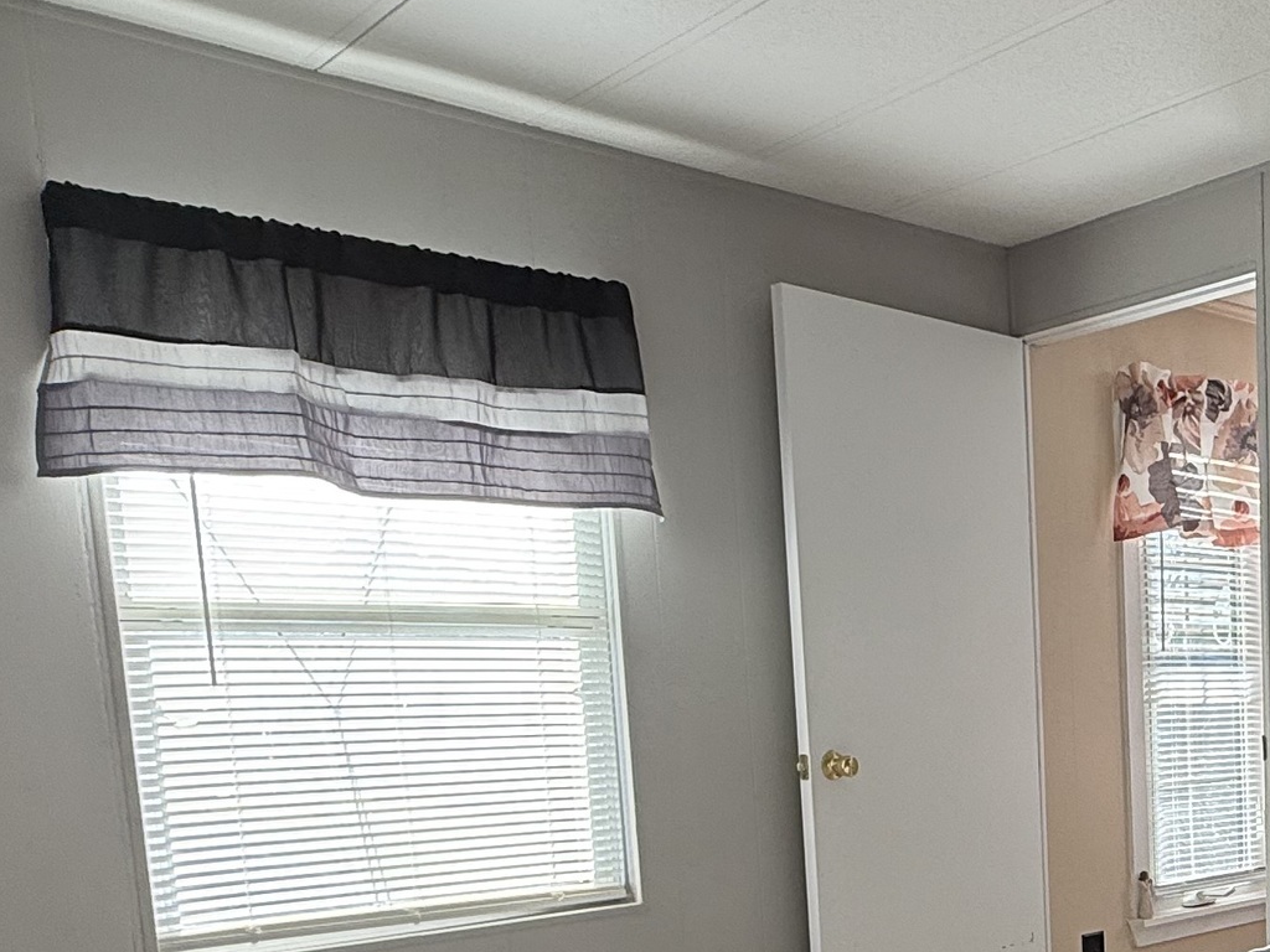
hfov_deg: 41.7
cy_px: 894
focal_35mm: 42
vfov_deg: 32.3
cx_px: 1110
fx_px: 1541
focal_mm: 2.22
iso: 64
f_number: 2.2
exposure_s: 1/125
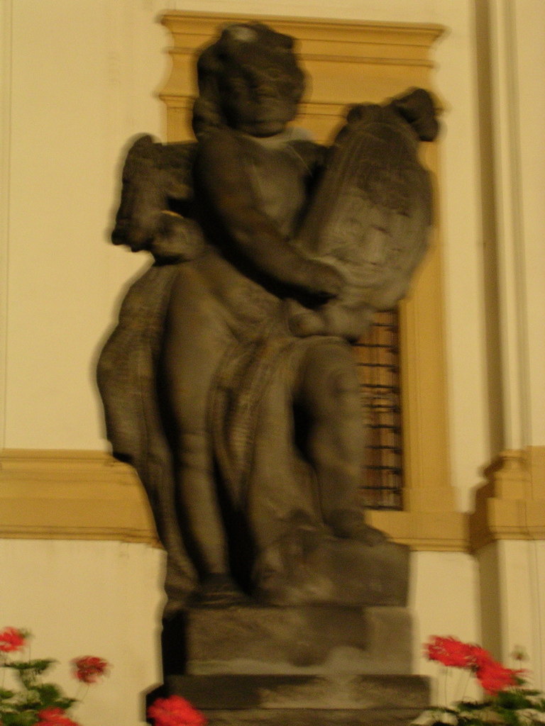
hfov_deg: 14.1
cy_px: 363
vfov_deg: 18.7
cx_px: 272
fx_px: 2204
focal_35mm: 105
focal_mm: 15.9
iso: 400
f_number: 4.6
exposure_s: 1/2.1
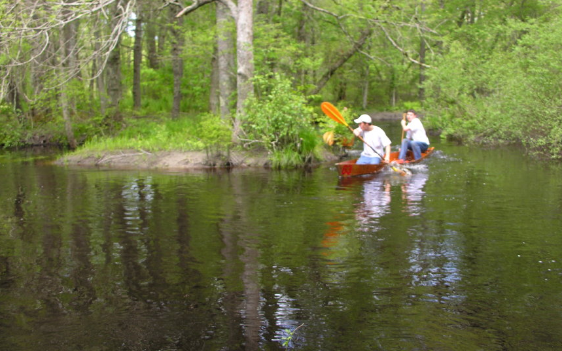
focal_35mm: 38
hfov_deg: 51.5
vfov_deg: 33.5
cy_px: 201
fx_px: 582
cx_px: 284
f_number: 2.8
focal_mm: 8.9
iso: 50
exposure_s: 1/125
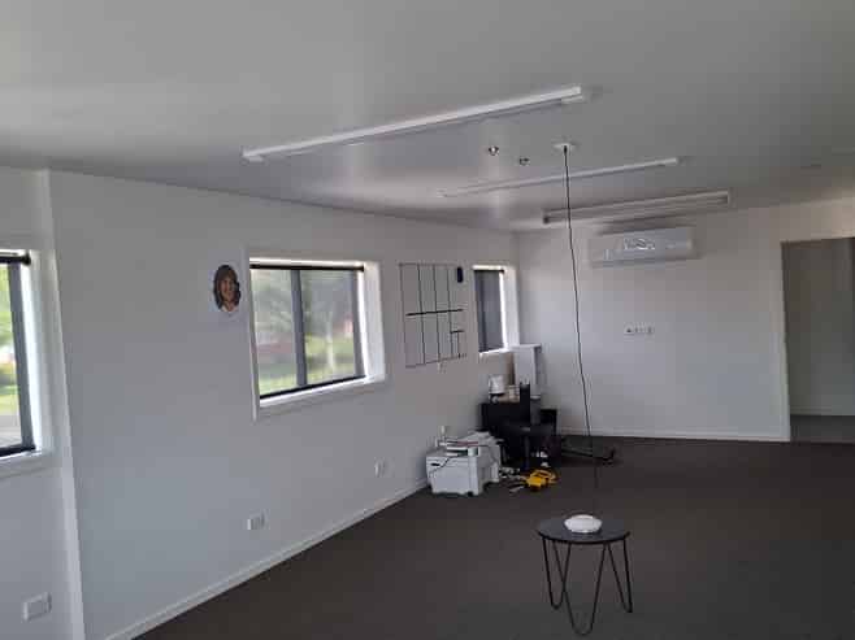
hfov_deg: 73.9
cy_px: 320
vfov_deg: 58.8
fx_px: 568
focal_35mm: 23
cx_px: 428
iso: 160
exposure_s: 1/60
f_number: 1.8
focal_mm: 5.54
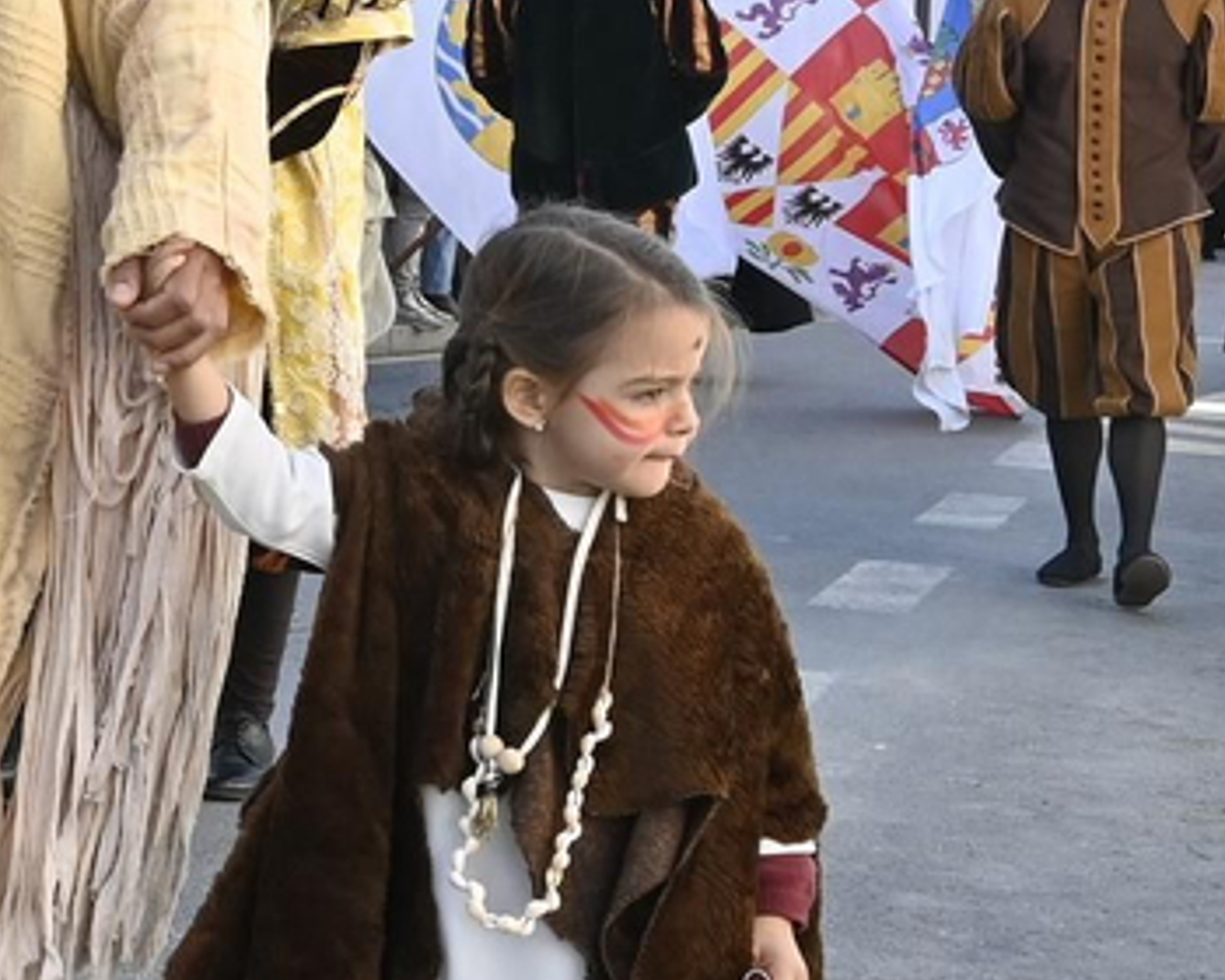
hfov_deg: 17.1
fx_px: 3734
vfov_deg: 14.8
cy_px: 158
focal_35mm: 103
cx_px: -528
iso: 320
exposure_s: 1/400
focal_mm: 16
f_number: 6.3
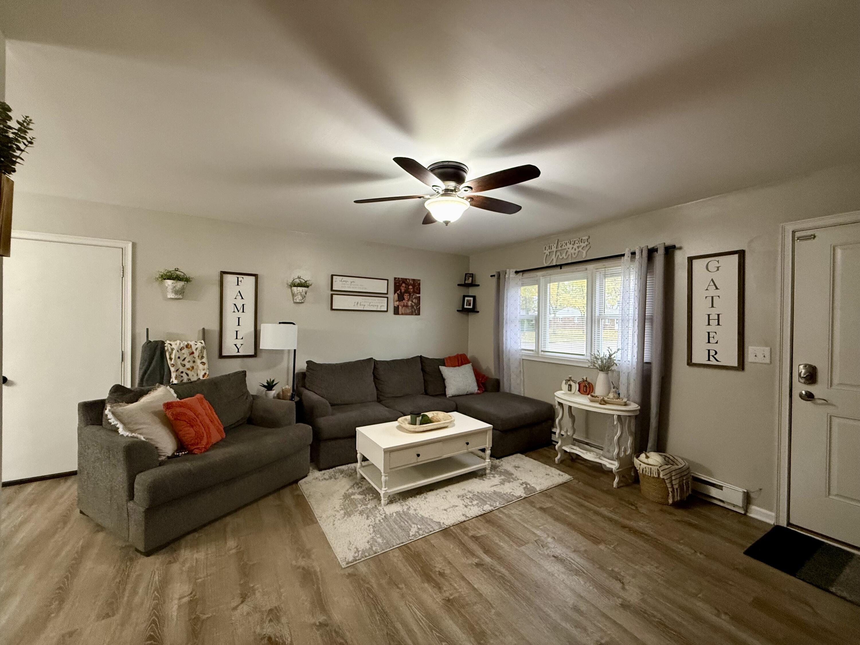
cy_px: 322
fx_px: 348
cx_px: 430
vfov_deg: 85.7
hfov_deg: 102.1
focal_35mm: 14
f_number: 2.2
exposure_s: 1/60
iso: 400
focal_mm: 2.22
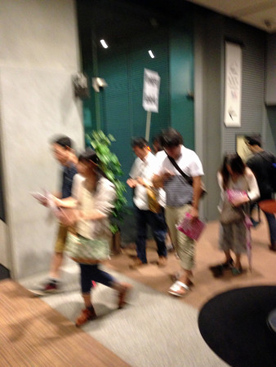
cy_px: 184
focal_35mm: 33
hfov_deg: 43.0
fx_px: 350
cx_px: 138
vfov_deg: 55.3
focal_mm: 4.13
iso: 400
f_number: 2.4
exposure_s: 1/17
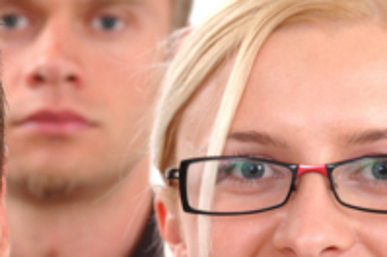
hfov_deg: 6.1
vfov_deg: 4.1
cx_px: 71
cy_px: 243
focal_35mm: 336
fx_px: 3607
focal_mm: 105
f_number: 7.1
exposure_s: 1/2000
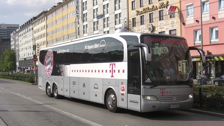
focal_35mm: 51
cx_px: 111
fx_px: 303
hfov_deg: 40.6
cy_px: 71
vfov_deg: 23.5
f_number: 4.4
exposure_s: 1/1000
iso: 80
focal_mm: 9.5
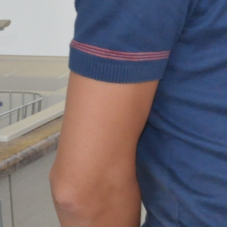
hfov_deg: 10.1
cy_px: -9
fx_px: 1083
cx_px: 584
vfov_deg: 11.8
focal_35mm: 146
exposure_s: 1/200
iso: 1000
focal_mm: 18
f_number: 3.5
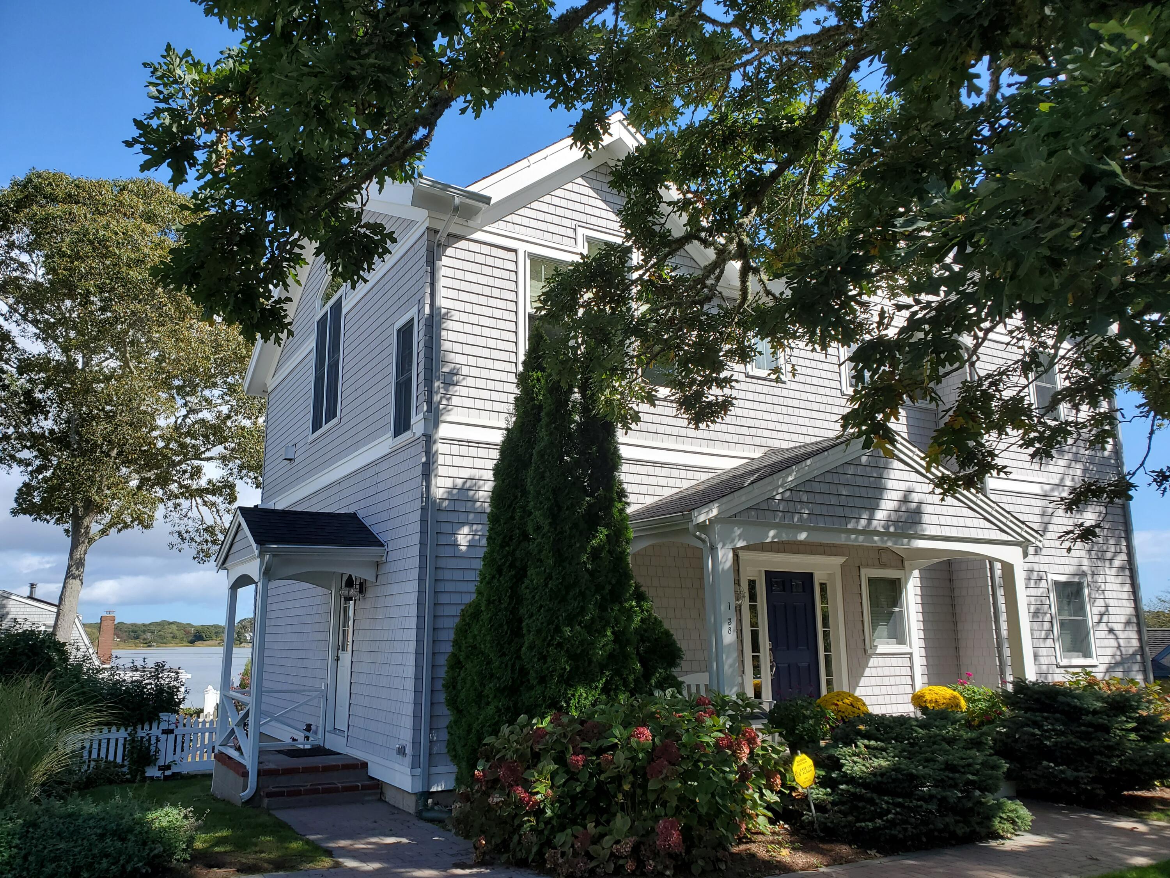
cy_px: 439
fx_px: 879
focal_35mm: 26
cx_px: 585
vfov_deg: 53.1
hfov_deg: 67.3
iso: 50
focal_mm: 4.3
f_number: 2.4
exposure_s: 1/1256
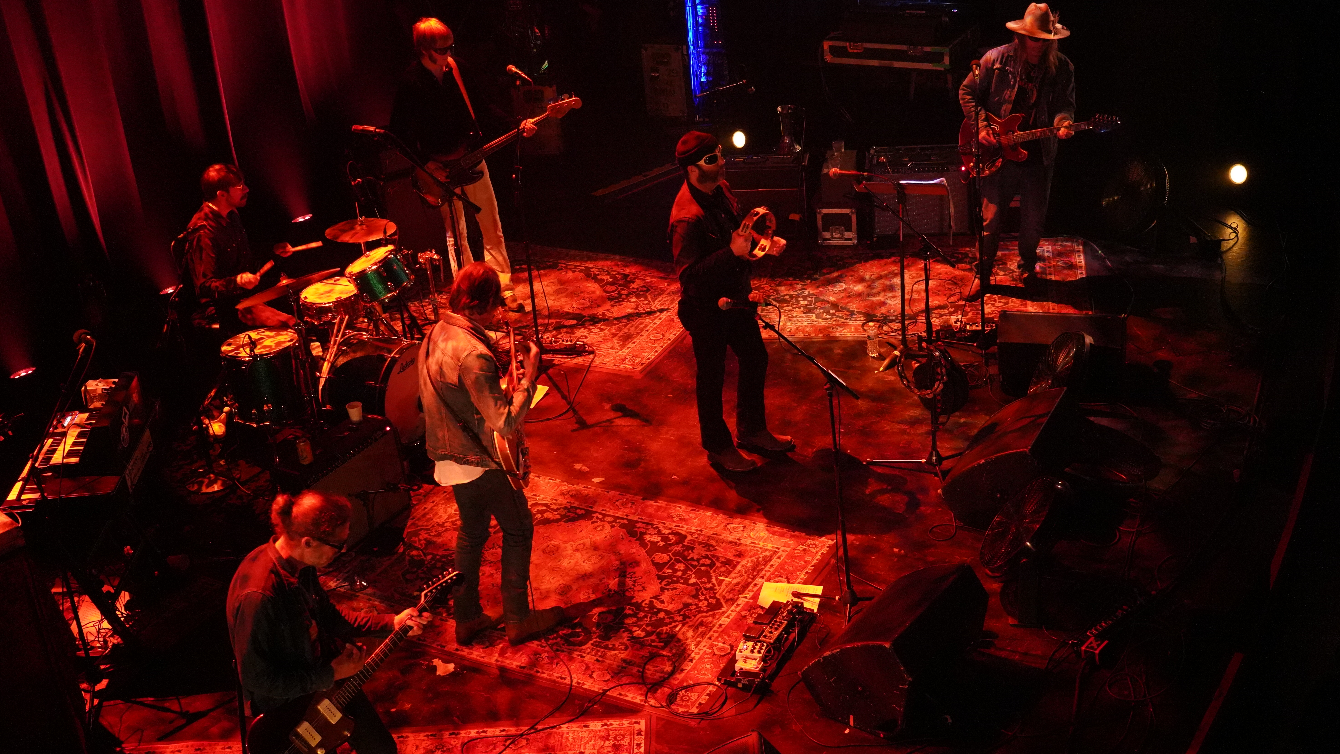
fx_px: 1599
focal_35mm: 45
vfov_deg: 26.5
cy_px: 379
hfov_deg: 45.5
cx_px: 683
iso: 12800
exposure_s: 1/125
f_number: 4
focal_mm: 42
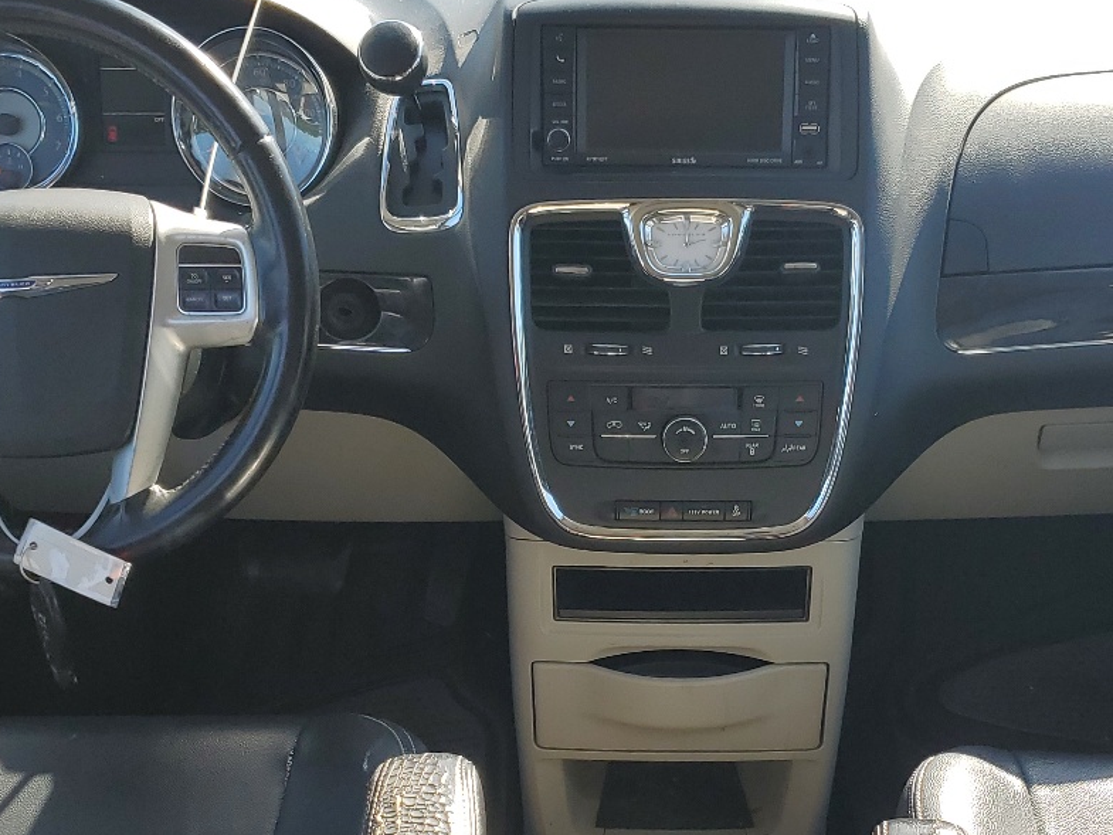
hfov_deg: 36.1
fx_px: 1704
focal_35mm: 53
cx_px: 648
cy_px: 625
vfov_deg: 27.2
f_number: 1.5
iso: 50
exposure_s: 1/556
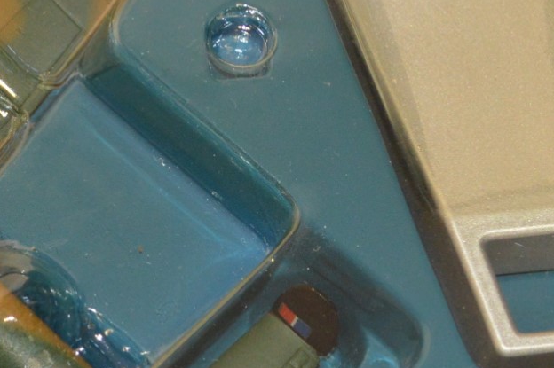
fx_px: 3106
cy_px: 413
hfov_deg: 10.1
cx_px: 4
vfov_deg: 6.8
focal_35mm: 202
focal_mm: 28
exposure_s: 1/60
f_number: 4.5
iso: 720
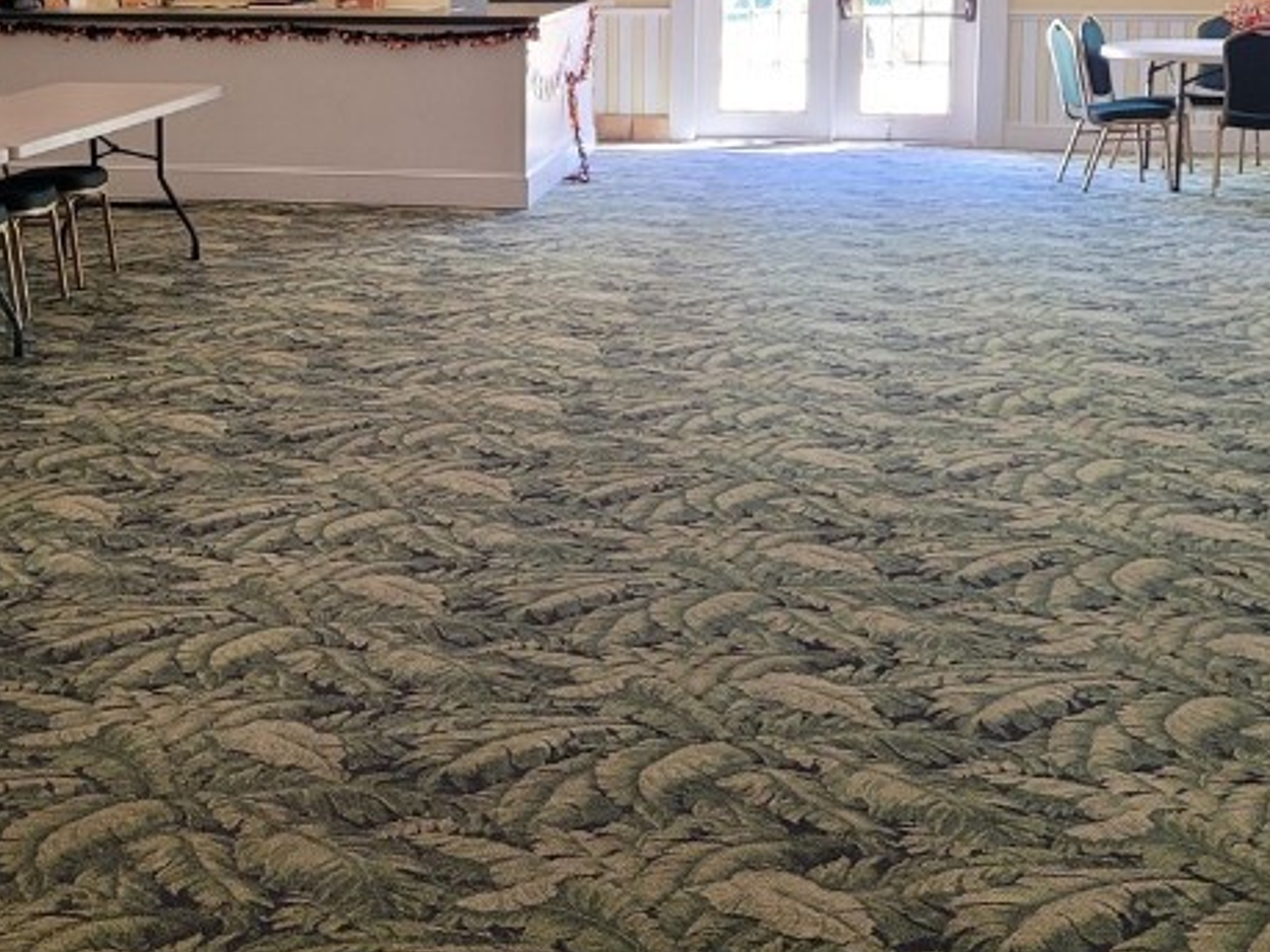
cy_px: 235
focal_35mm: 58
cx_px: 346
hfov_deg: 32.7
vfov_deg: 24.9
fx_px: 2127
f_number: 1.8
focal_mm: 5.4
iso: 200
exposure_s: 1/60
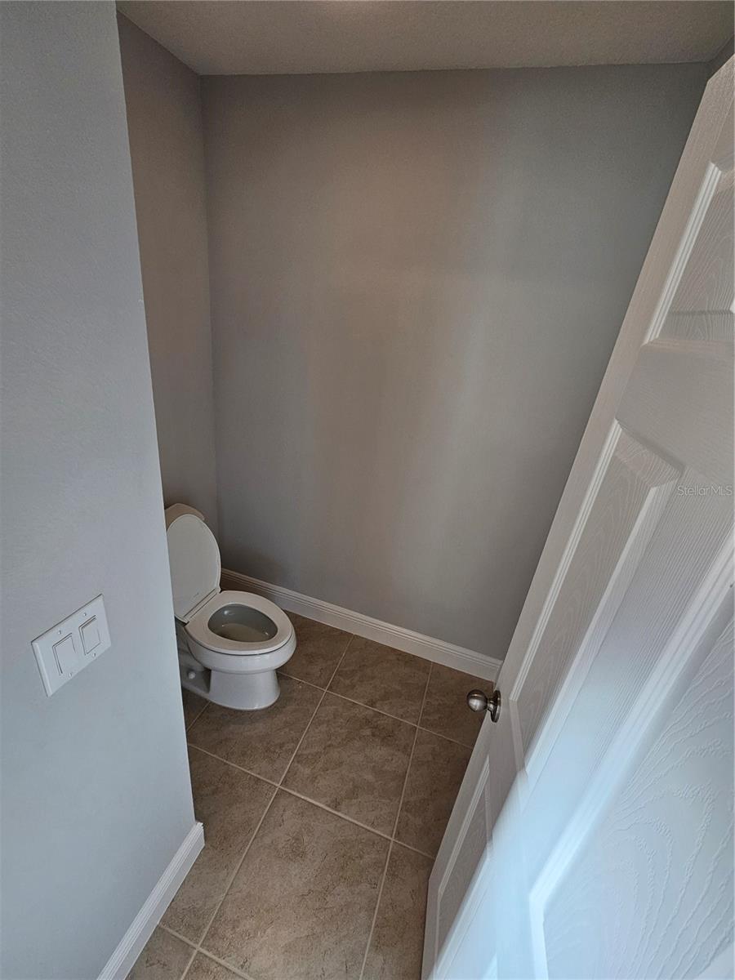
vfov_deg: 106.2
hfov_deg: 89.9
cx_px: 368
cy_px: 490
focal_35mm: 13
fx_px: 368
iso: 100
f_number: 2.2
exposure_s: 1/120
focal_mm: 2.2
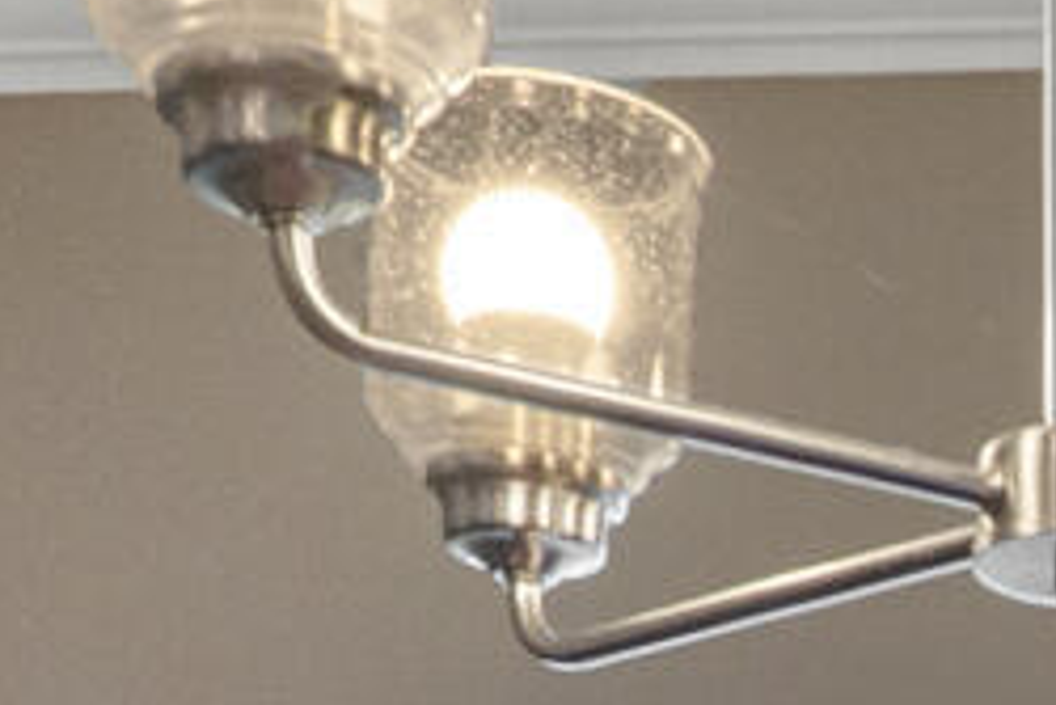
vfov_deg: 8.3
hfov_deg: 14.5
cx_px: 1305
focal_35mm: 136
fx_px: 3991
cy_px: 2206
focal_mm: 17
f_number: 8
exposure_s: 1/80
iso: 500
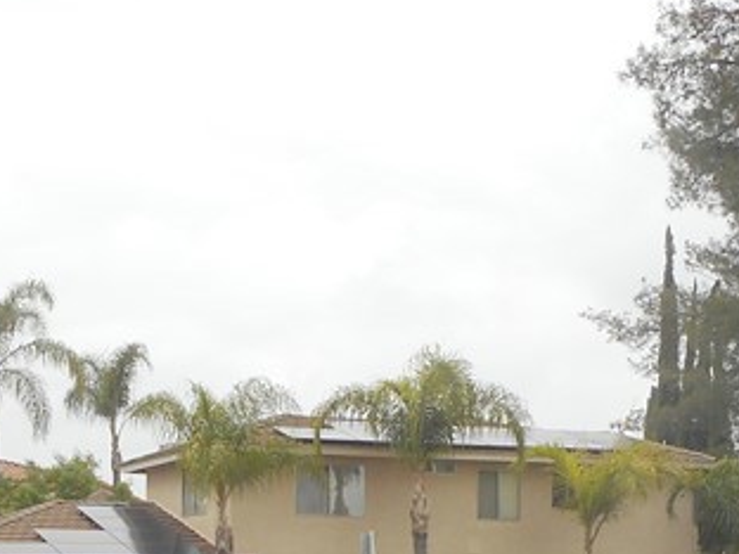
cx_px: 154
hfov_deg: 23.5
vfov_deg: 17.1
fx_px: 1751
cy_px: 684
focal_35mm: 82
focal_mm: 4.5
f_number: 3.7
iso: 80
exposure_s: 1/320
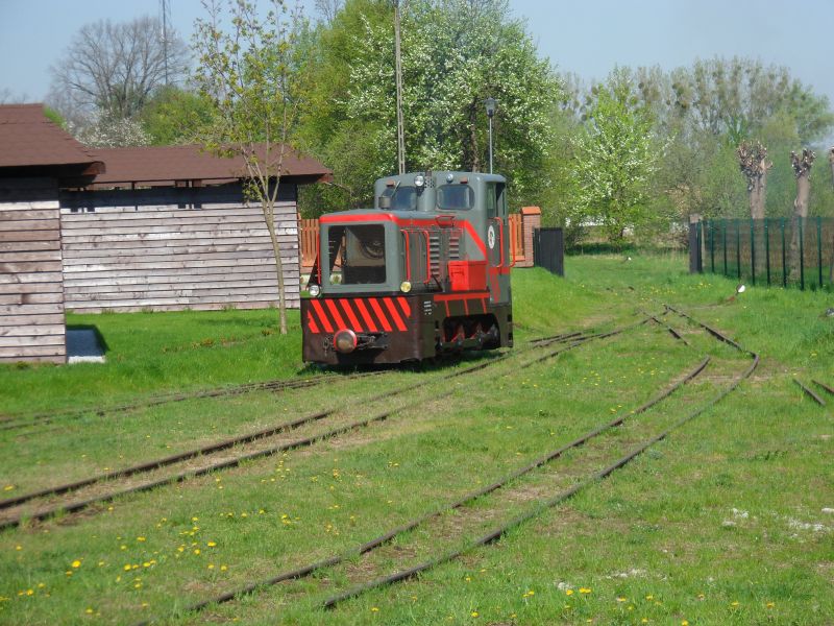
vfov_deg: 11.4
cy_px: 313
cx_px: 417
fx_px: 3132
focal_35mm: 130
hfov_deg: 15.2
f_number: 5.4
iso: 80
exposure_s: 1/350
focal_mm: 22.5
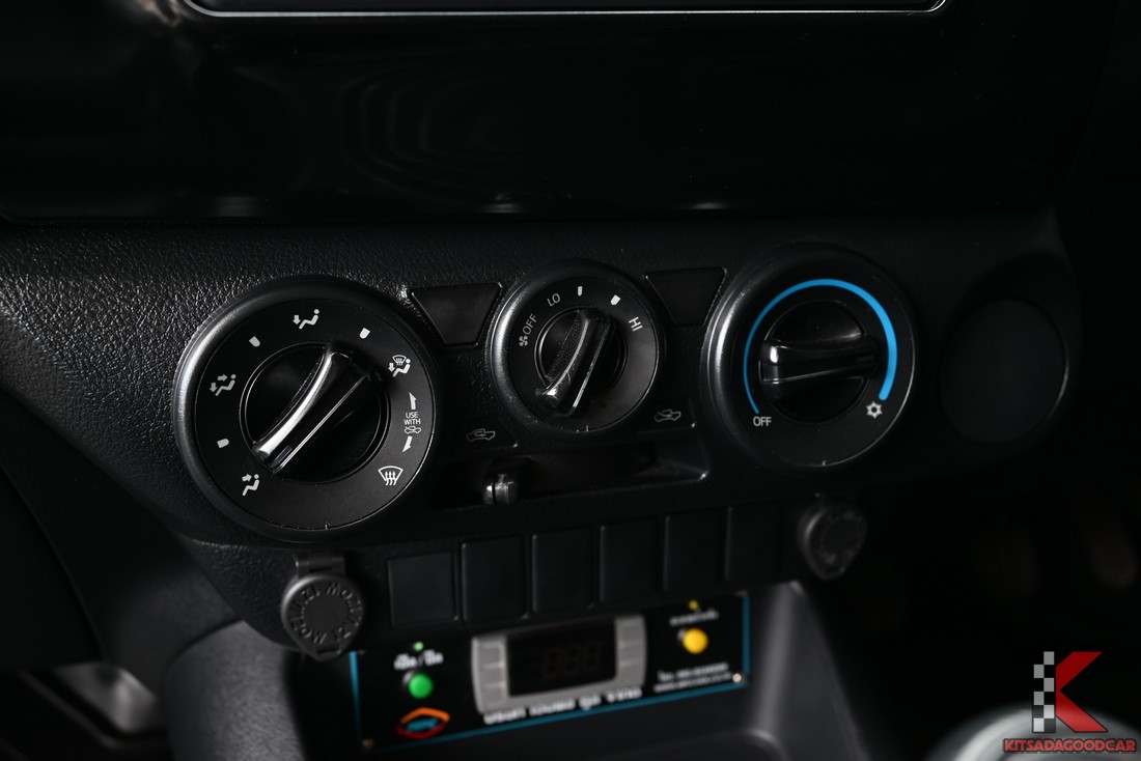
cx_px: 570
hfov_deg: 57.2
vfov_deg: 40.0
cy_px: 380
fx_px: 1046
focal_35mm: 33
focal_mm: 33
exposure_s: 1/30
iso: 280
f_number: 5.6
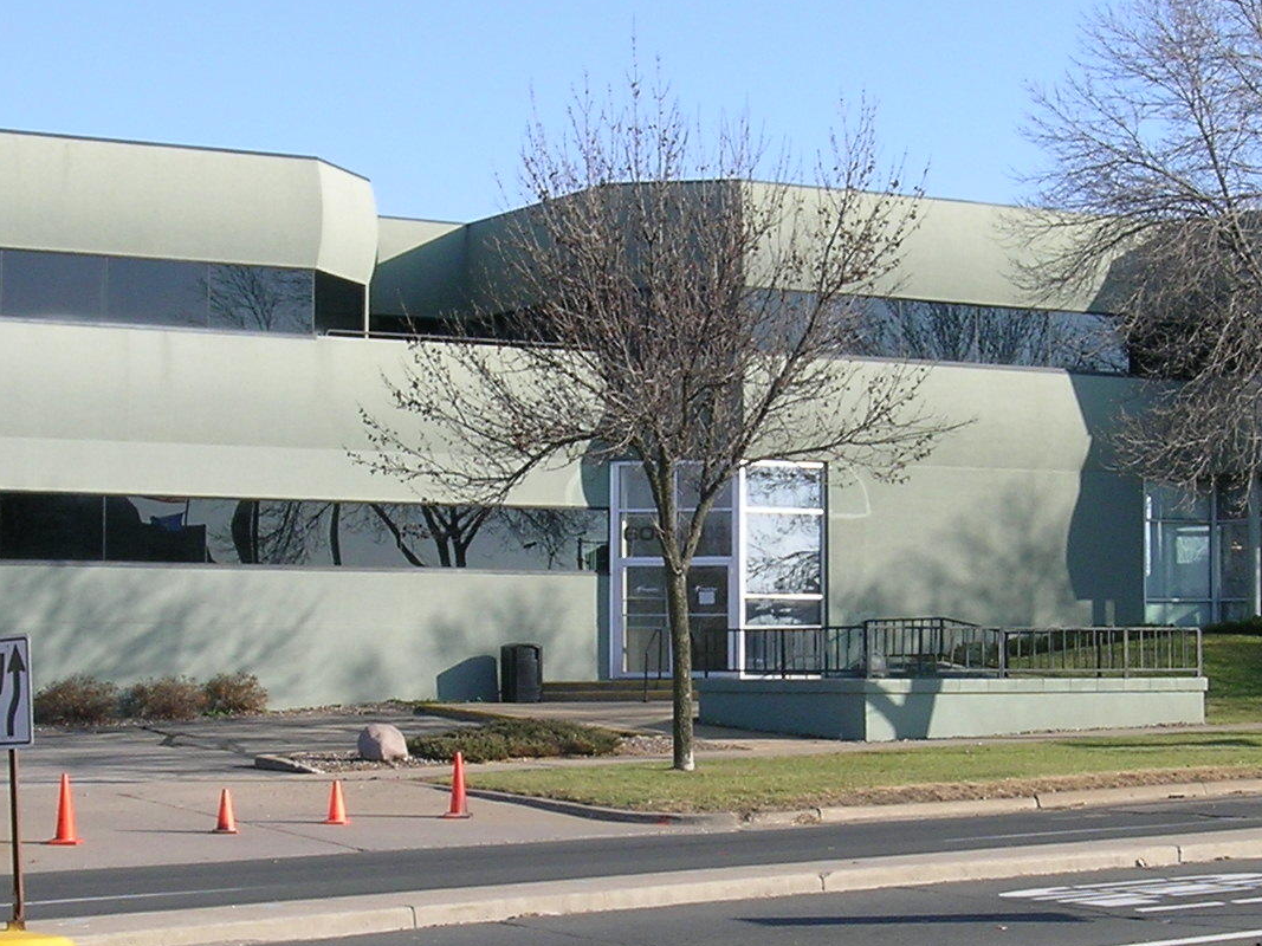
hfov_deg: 23.0
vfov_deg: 17.3
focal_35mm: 85
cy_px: 576
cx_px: 695
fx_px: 3099
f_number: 6
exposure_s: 1/182
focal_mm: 7.2
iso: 50
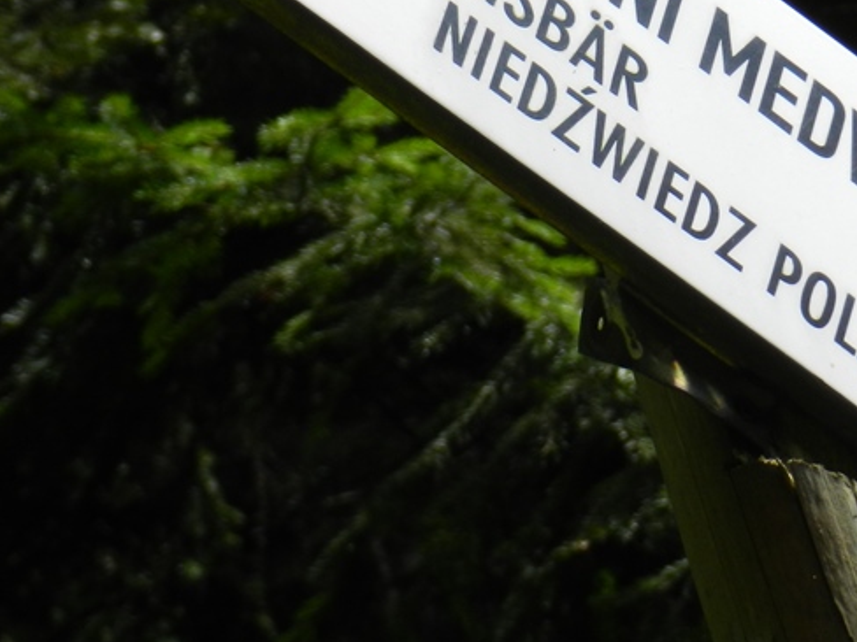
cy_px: 118
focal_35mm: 336
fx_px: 8318
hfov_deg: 5.9
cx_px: 604
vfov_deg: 4.4
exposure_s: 1/800
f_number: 5.3
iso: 160
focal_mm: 28.4
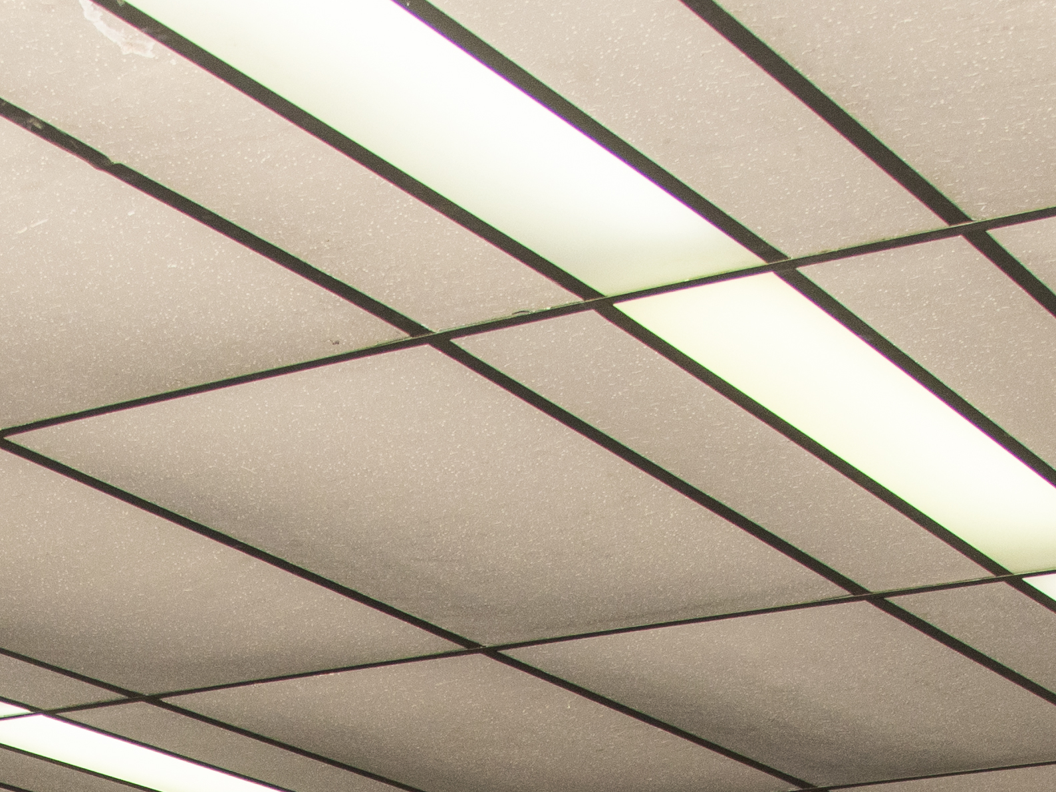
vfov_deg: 12.2
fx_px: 3264
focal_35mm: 107
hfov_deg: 18.0
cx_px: 49
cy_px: 1615
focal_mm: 24
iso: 400
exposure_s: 1/125
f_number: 5.6
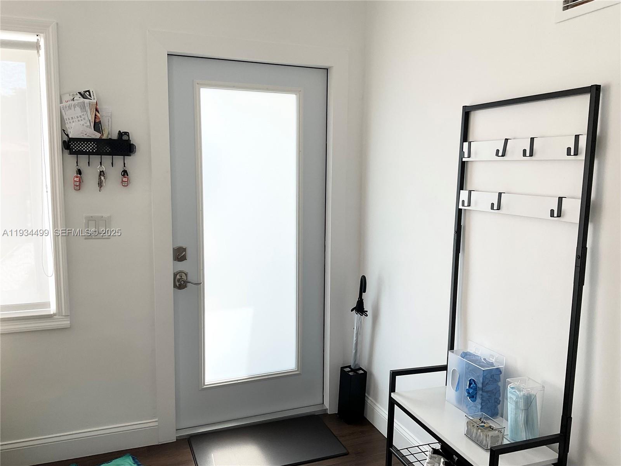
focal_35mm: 29
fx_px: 520
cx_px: 310
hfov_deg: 61.7
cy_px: 233
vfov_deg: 48.2
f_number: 1.8
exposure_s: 1/412
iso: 16
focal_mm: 3
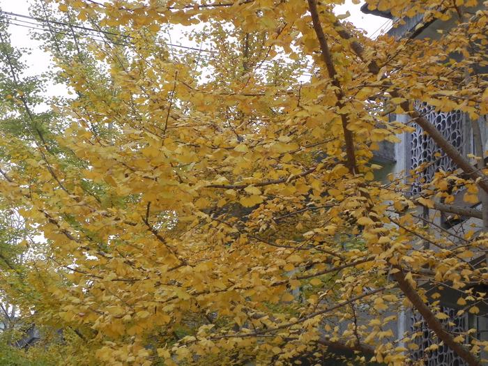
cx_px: 244
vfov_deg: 17.4
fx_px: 1198
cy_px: 183
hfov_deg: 23.0
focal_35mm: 85
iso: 267
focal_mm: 15.1
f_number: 4
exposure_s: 1/125
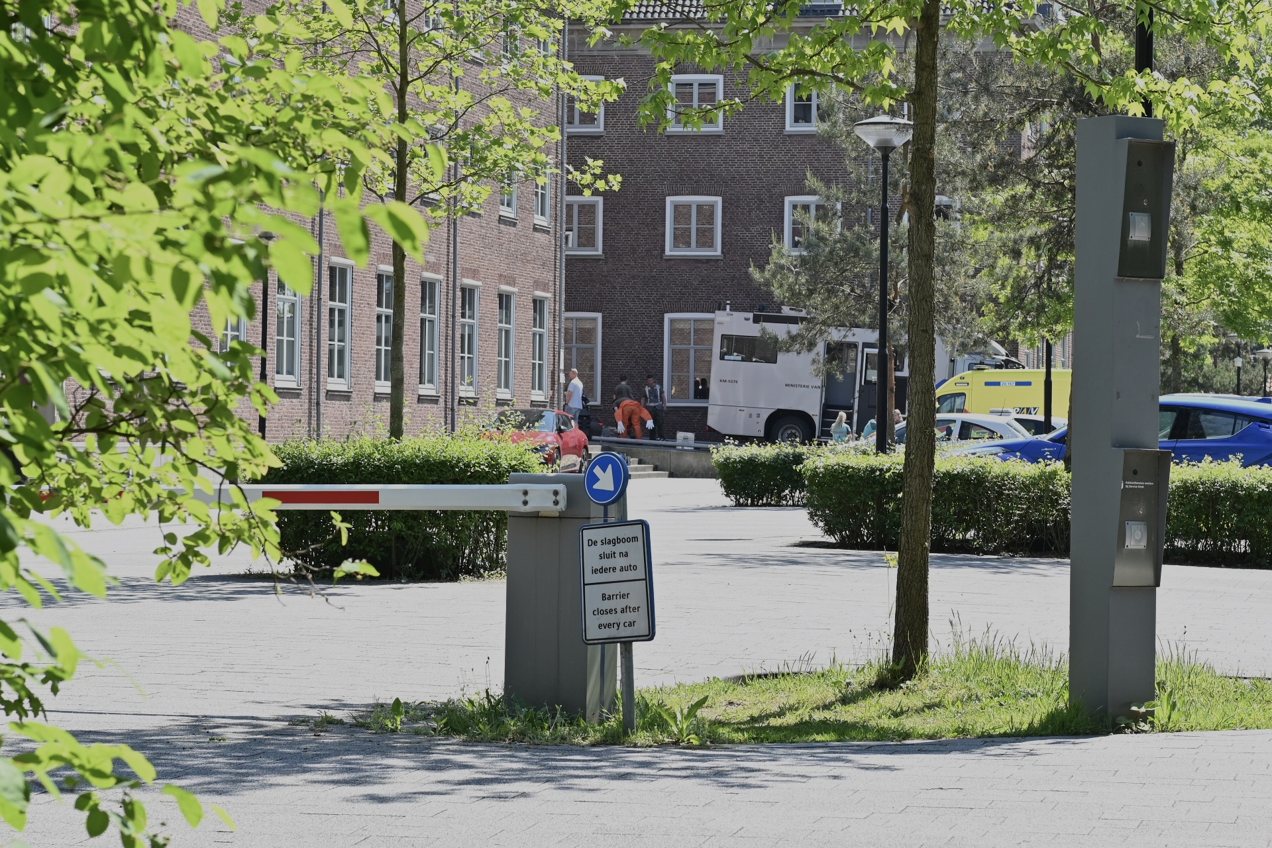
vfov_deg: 13.0
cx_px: 636
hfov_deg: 19.5
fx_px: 3710
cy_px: 424
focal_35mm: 105
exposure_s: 1/200
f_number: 9
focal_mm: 70
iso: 250
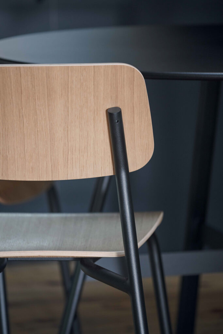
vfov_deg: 10.3
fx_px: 1858
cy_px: 167
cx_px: 112
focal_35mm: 200
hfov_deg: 6.9
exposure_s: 1/125
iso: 800
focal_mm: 200
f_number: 4.5
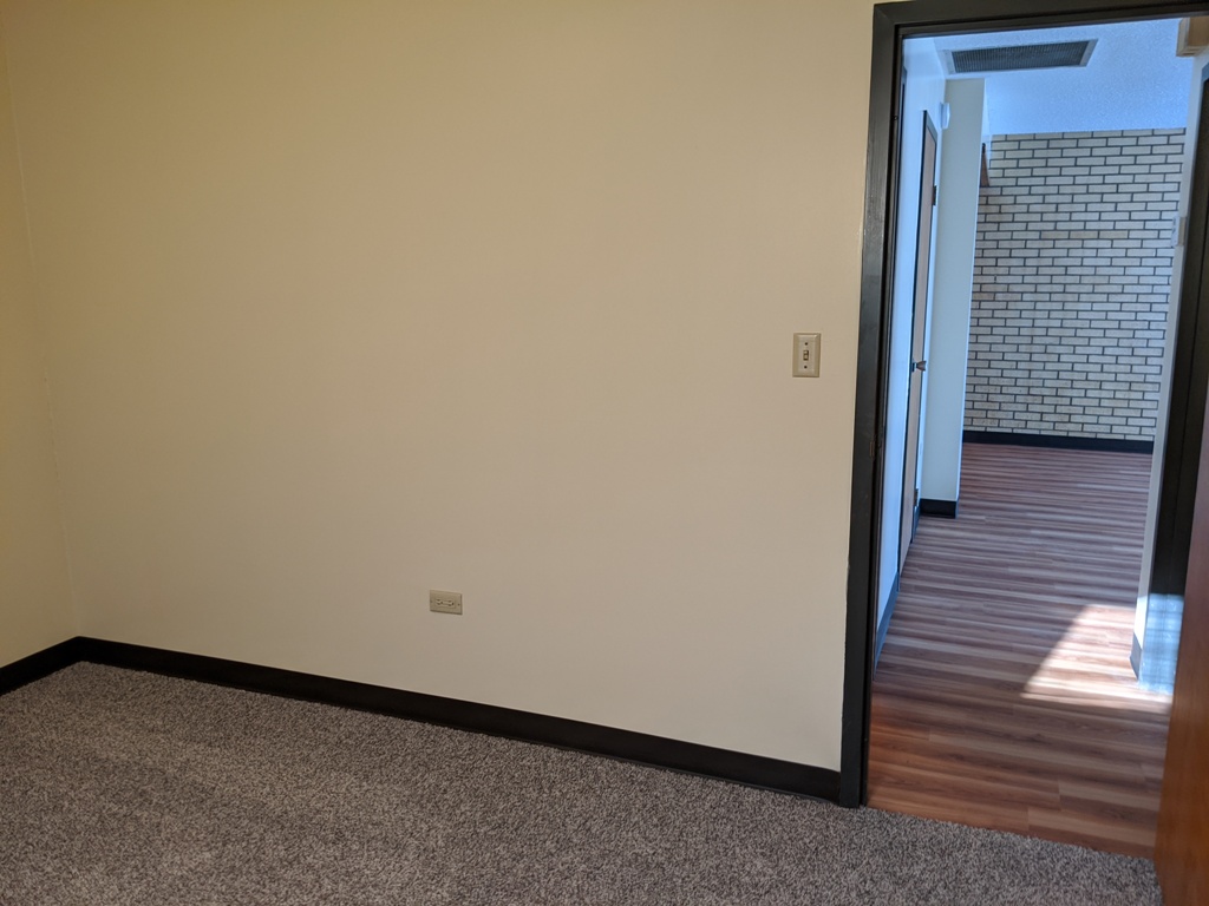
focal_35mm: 27
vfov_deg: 51.4
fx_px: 943
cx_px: 604
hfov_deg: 65.3
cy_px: 453
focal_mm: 4.44
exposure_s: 1/40
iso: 75
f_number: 1.8
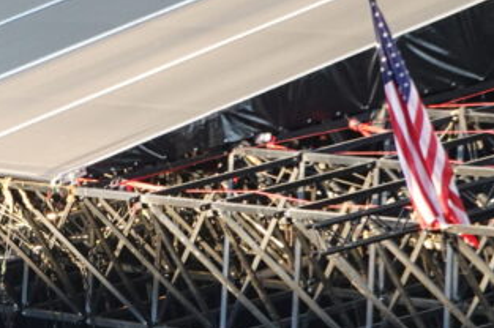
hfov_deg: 3.3
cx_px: -236
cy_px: 277
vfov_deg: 2.2
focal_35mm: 623
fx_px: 8540
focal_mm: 71.03
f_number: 4.5
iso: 800
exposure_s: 1/200
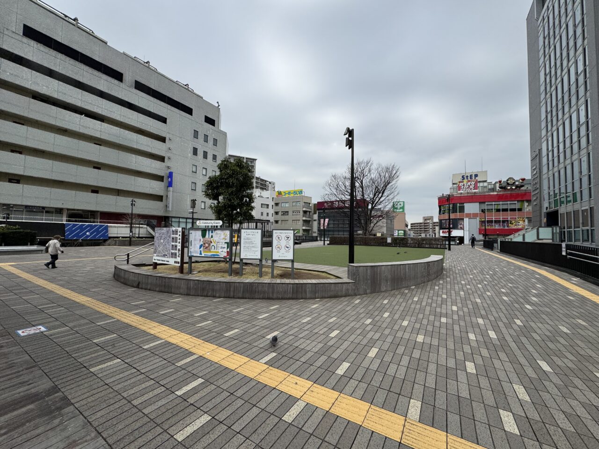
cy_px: 224
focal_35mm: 14
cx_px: 300
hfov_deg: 102.1
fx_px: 242
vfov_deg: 85.7
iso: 50
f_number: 2.2
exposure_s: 1/2083
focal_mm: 2.22
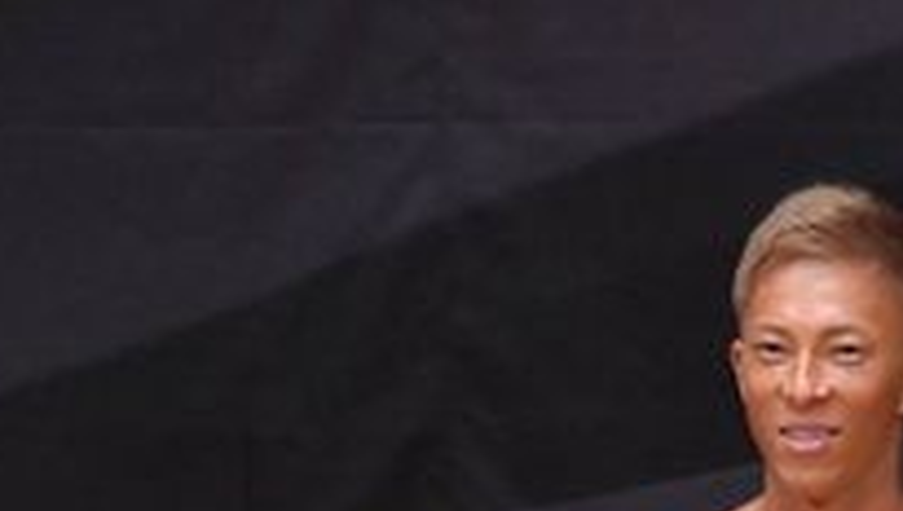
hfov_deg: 1.8
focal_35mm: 1185
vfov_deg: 1.0
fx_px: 28414
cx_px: 795
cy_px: 1053
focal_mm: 200
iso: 6400
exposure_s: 1/400
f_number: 5.6
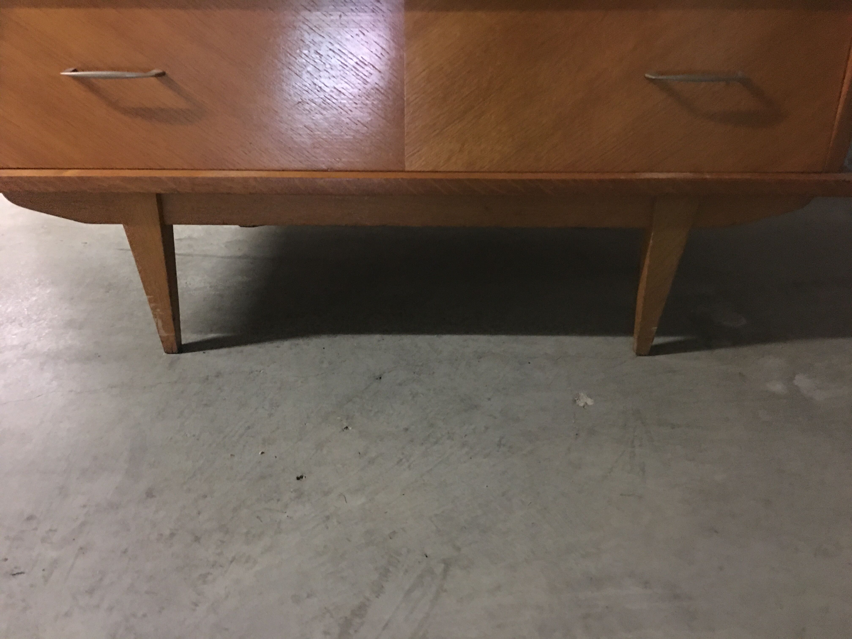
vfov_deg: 48.2
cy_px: 320
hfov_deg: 61.7
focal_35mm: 29
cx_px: 426
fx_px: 714
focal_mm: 4.15
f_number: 2.2
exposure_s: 1/4
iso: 160
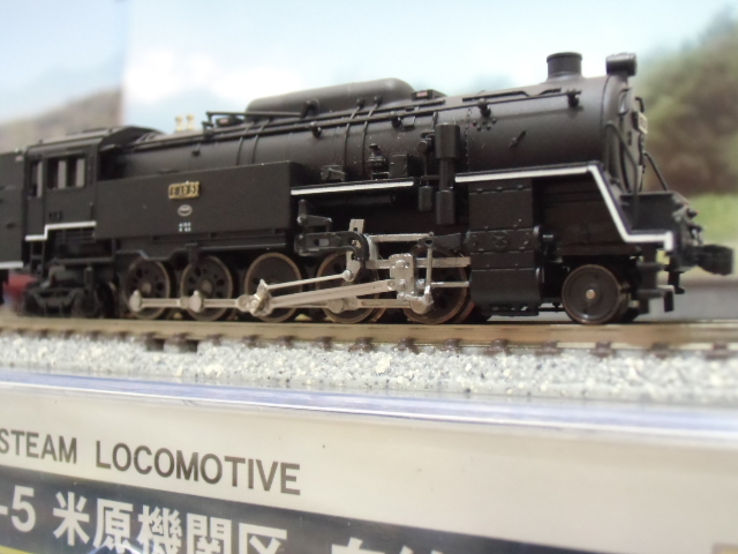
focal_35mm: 38
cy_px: 277
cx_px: 369
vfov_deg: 37.7
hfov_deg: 49.0
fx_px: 810
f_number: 3.9
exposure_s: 1/10
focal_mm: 6.67
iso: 800
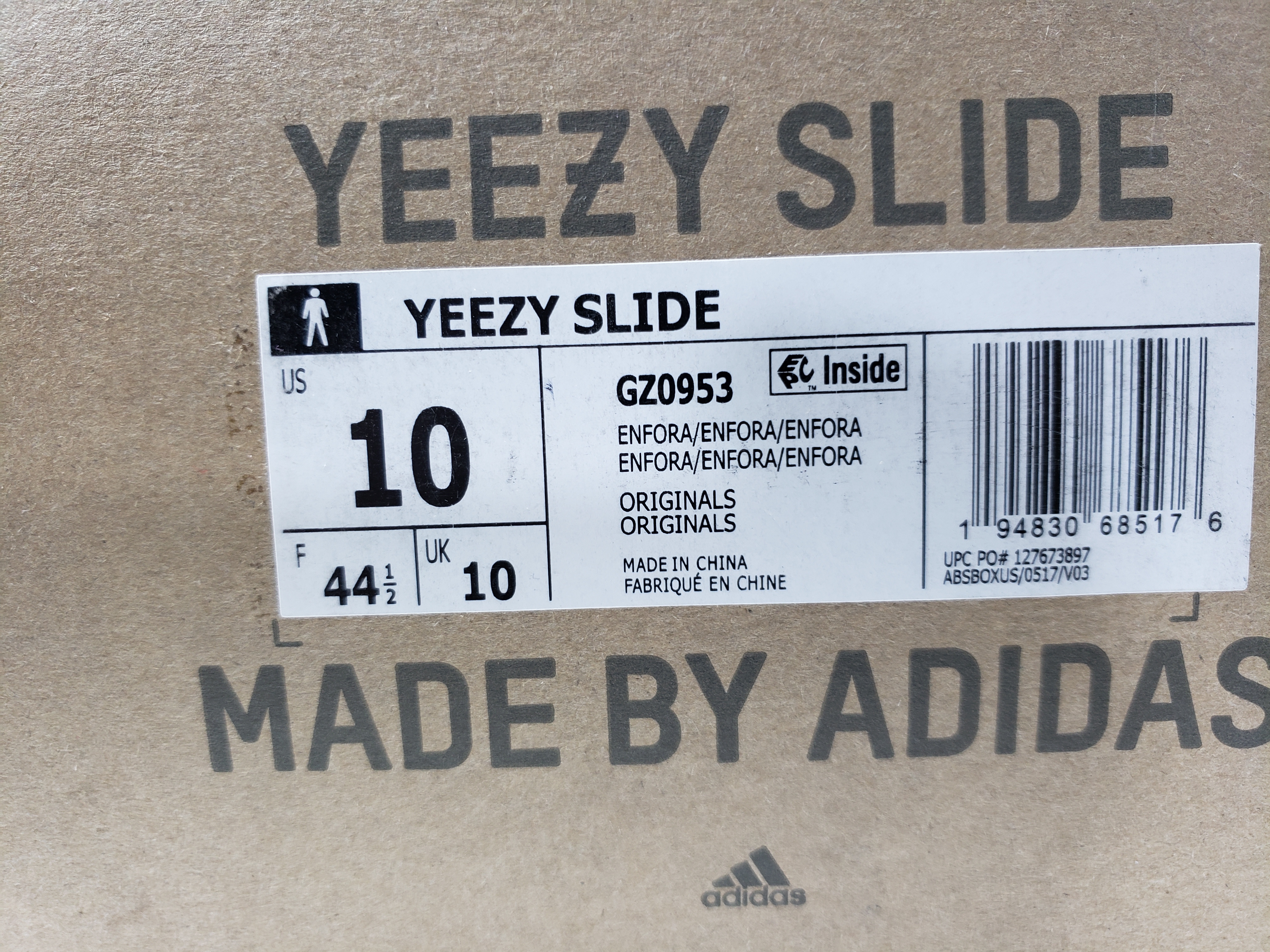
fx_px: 954
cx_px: 635
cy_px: 476
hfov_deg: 67.3
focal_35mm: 26
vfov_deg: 53.1
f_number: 1.5
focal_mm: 4.3
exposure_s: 1/100
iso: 80
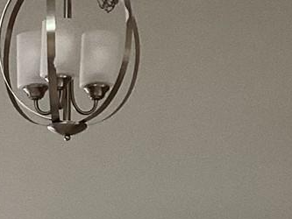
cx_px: -51
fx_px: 1257
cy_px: 371
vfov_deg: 9.6
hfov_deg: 12.9
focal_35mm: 149
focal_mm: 3.3
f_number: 2.4
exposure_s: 1/60
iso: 50
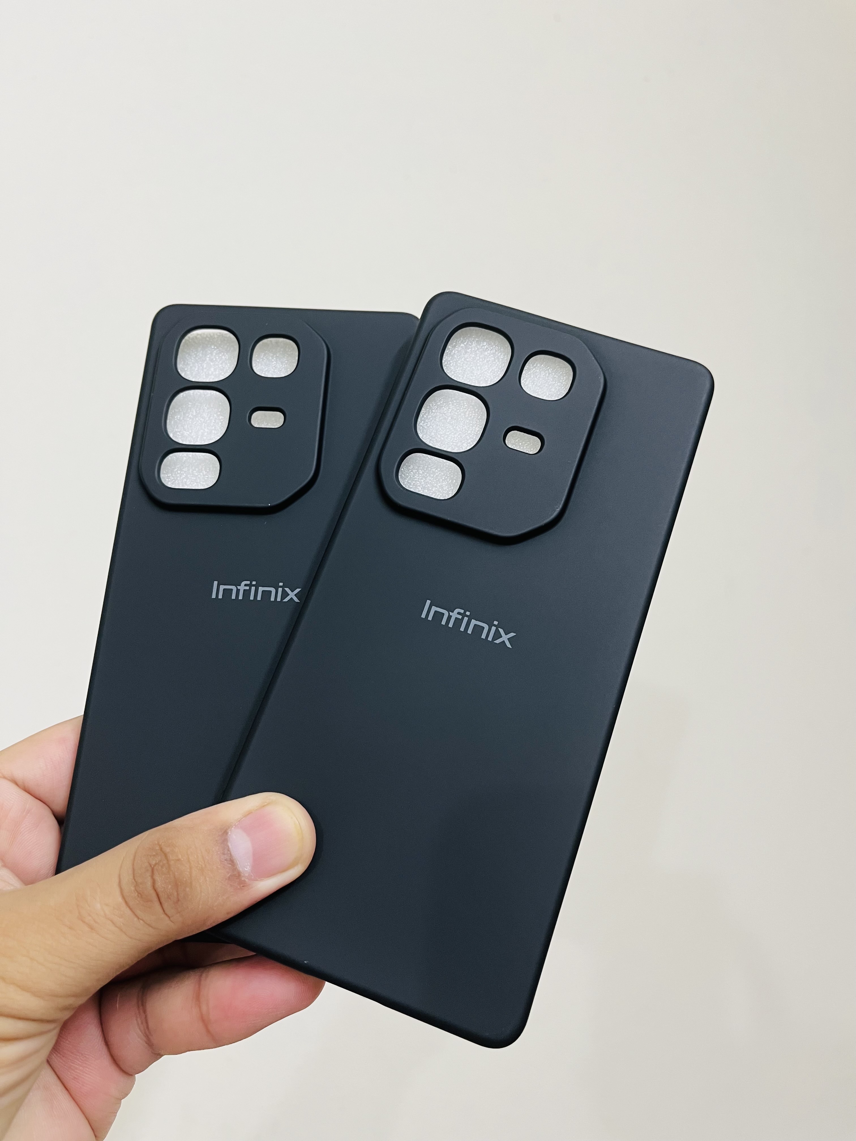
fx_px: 857
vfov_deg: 67.3
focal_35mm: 26
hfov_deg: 53.1
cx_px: 428
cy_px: 570
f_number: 1.6
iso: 125
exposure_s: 1/50
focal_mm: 5.1
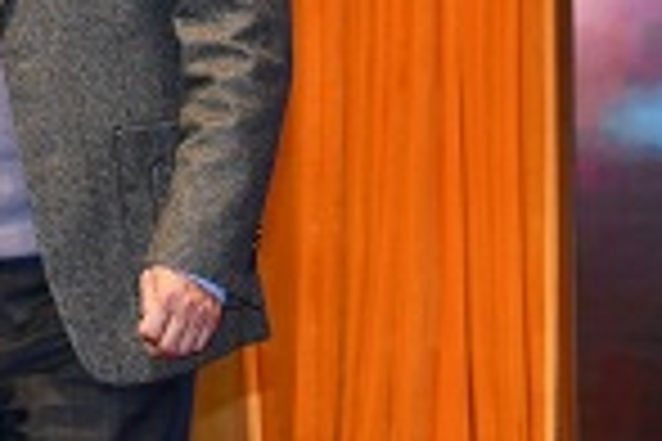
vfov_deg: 4.8
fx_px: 5240
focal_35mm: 285
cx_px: -5
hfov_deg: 7.2
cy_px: -328
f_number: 4.5
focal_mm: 48
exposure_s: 1/60
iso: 450
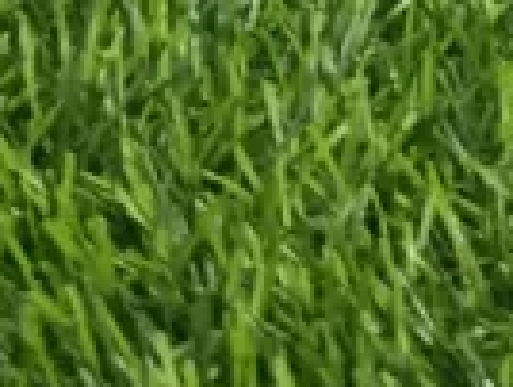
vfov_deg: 7.8
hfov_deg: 11.5
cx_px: 762
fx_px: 2435
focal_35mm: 164
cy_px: -797
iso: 1250
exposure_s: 1/25
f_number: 1.6
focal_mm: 6.14
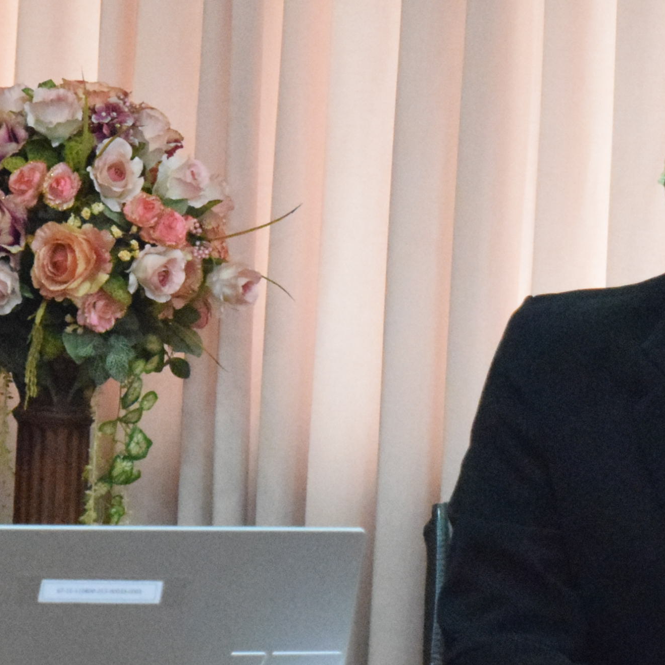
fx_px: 5204
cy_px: 410
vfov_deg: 7.3
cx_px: 221
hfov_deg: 7.3
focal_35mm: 239
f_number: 5.6
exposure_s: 1/320
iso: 12800
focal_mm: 55
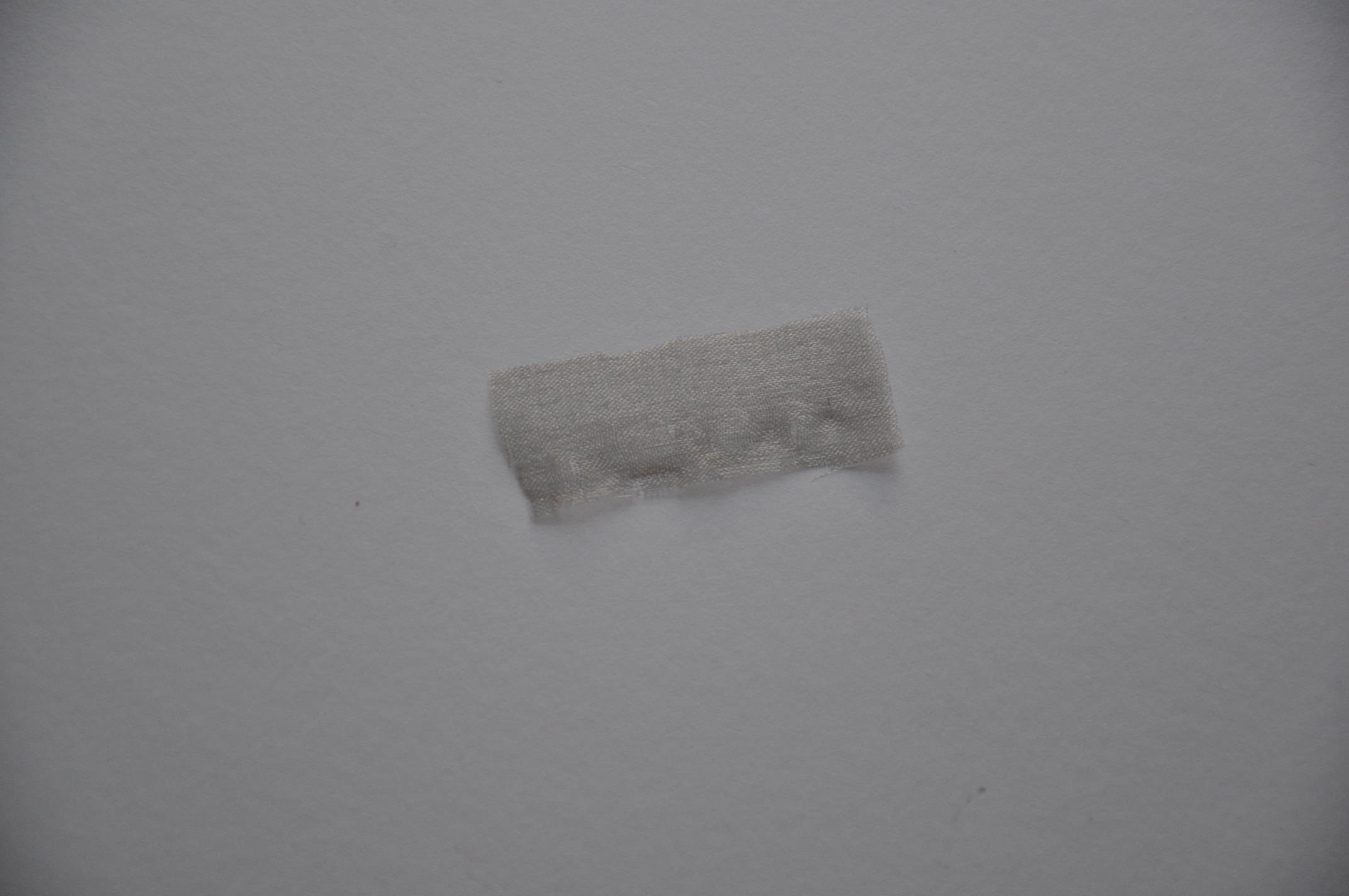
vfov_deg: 9.9
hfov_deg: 14.9
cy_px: 448
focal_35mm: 138
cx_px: 674
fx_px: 5165
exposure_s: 1/125
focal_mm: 92
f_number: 5.6
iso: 400
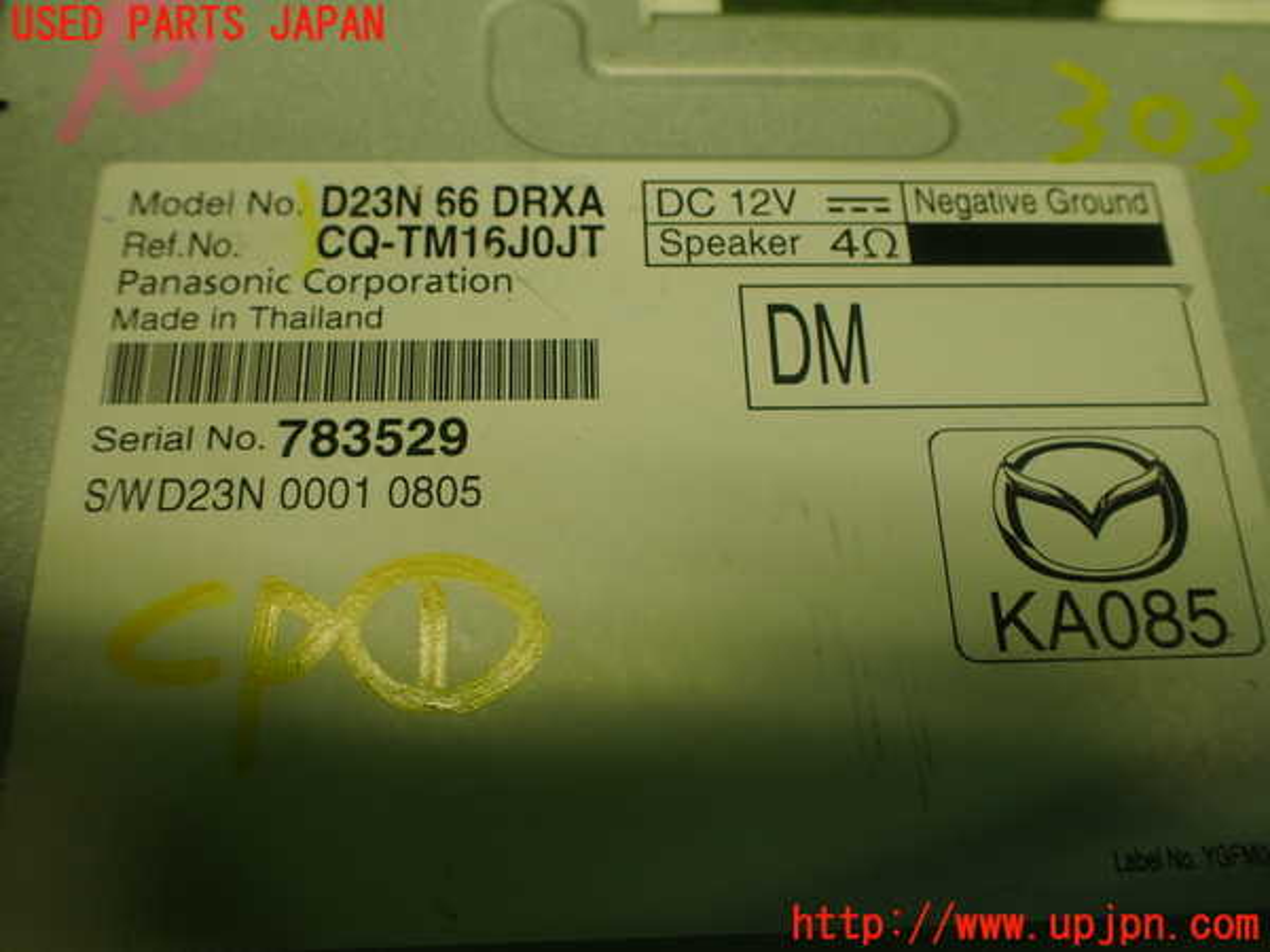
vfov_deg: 46.8
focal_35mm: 30
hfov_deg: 60.0
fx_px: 1101
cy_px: 476
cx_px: 635
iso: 160
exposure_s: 1/125
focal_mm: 5.4
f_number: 2.3
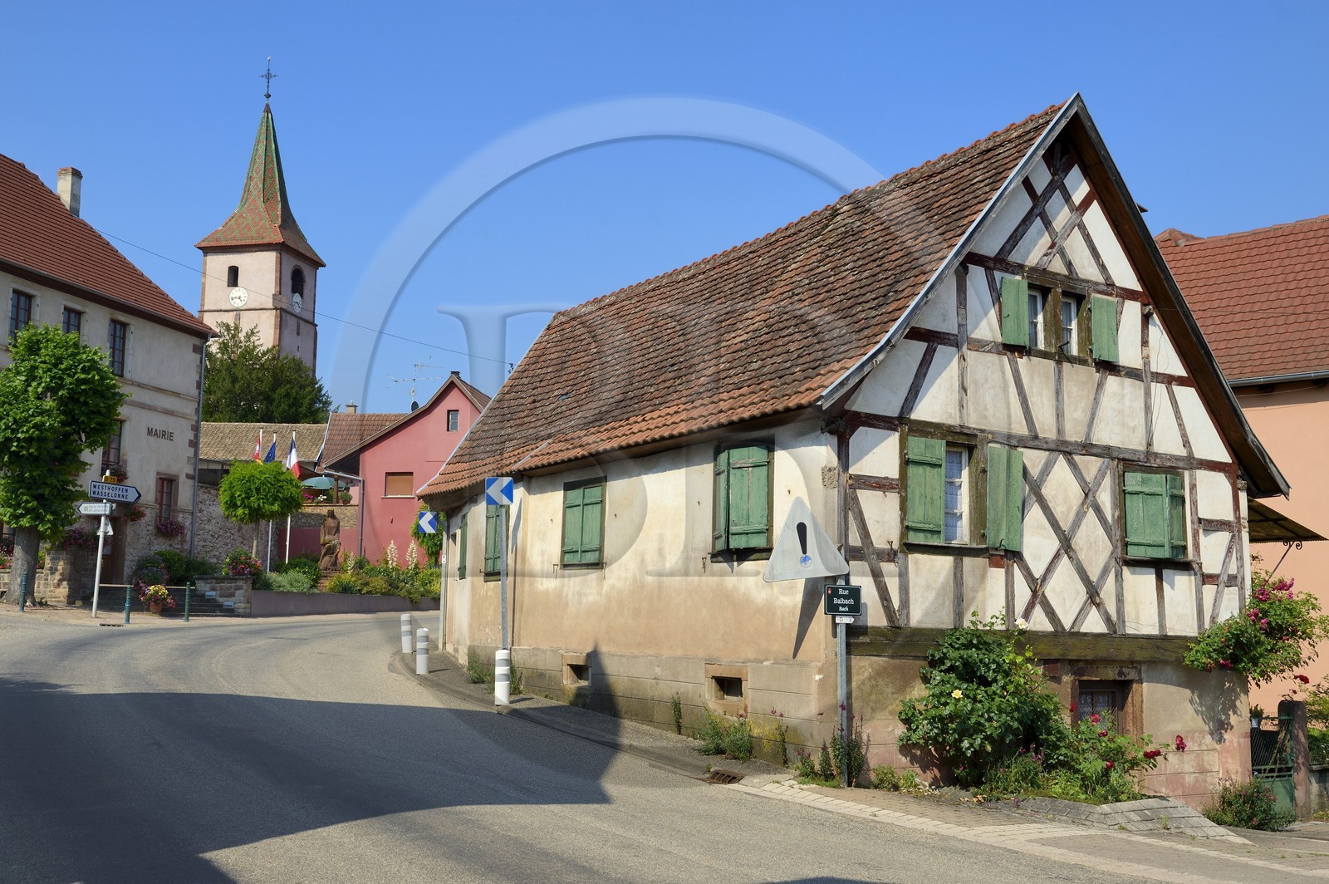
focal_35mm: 38
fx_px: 1402
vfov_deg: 35.0
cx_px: 664
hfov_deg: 50.7
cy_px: 442
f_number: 13
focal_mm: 38
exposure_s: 1/250
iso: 200
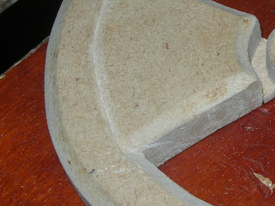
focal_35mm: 126
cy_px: 89
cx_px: 312
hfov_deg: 15.2
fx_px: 1001
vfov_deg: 11.8
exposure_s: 1/60.1
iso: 64
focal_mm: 7.8
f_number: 4.8
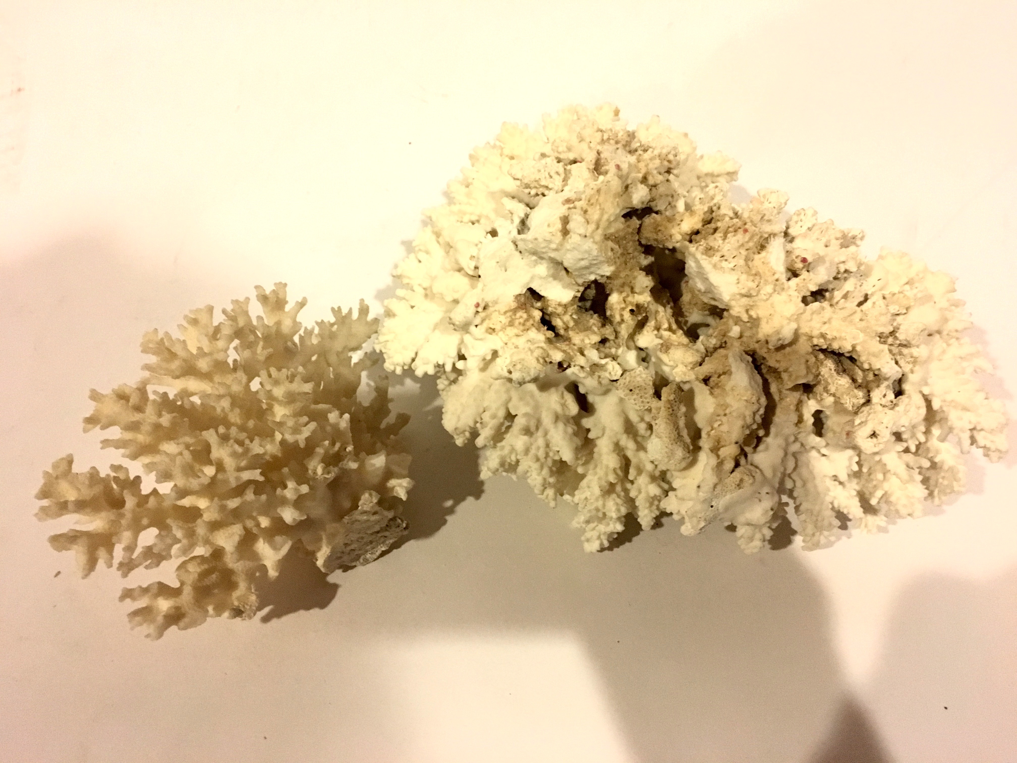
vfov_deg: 48.2
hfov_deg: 61.7
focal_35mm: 29
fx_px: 852
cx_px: 508
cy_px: 382
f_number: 2.2
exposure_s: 1/15
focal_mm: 4.15
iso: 250
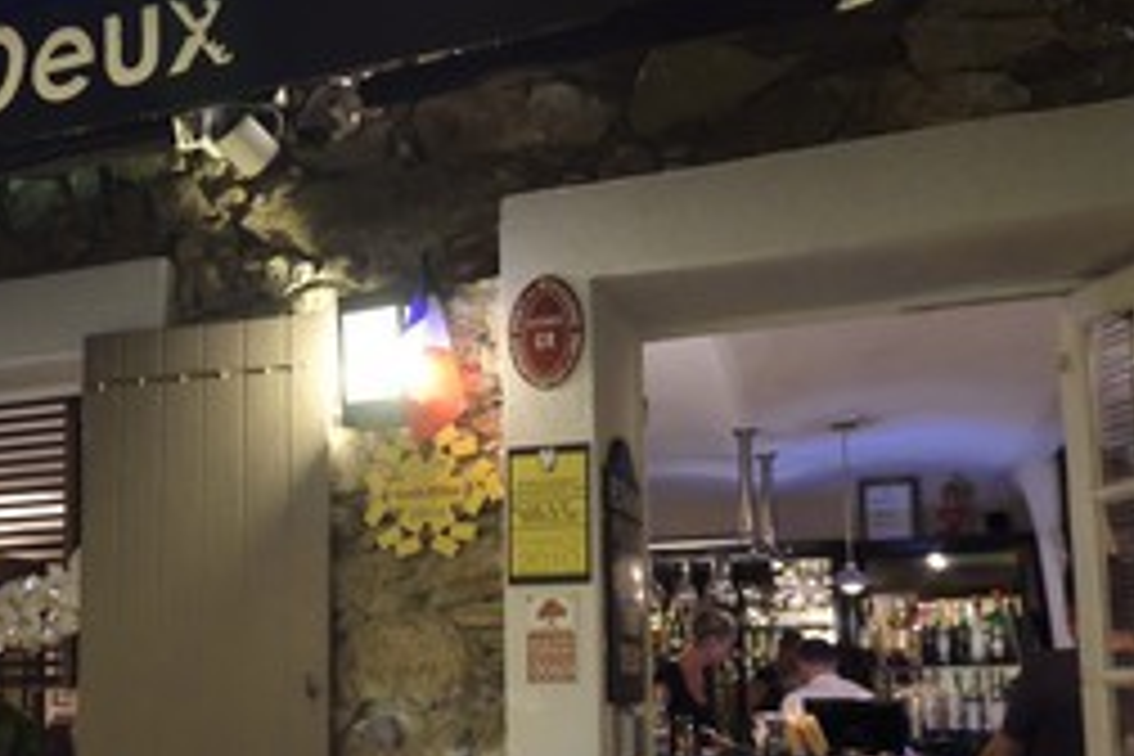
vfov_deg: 32.5
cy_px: 608
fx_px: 1260
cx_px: 284
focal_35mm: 40
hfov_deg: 46.7
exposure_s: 1/30
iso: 3200
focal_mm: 24
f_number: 2.8
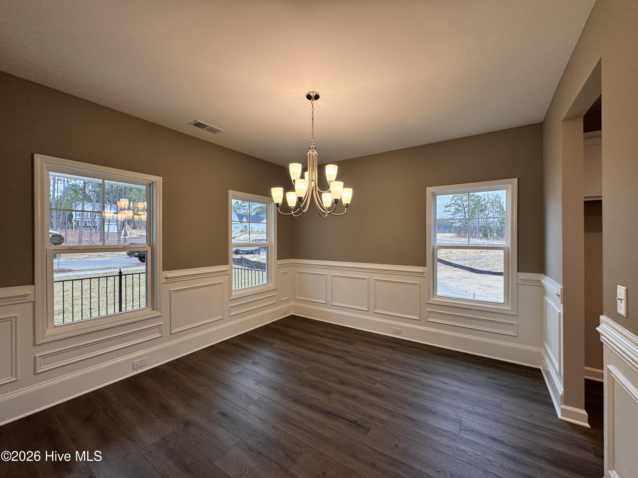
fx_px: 258
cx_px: 319
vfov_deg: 85.7
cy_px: 239
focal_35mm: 14
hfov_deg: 102.1
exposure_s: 1/120
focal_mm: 2.22
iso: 160
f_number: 2.2
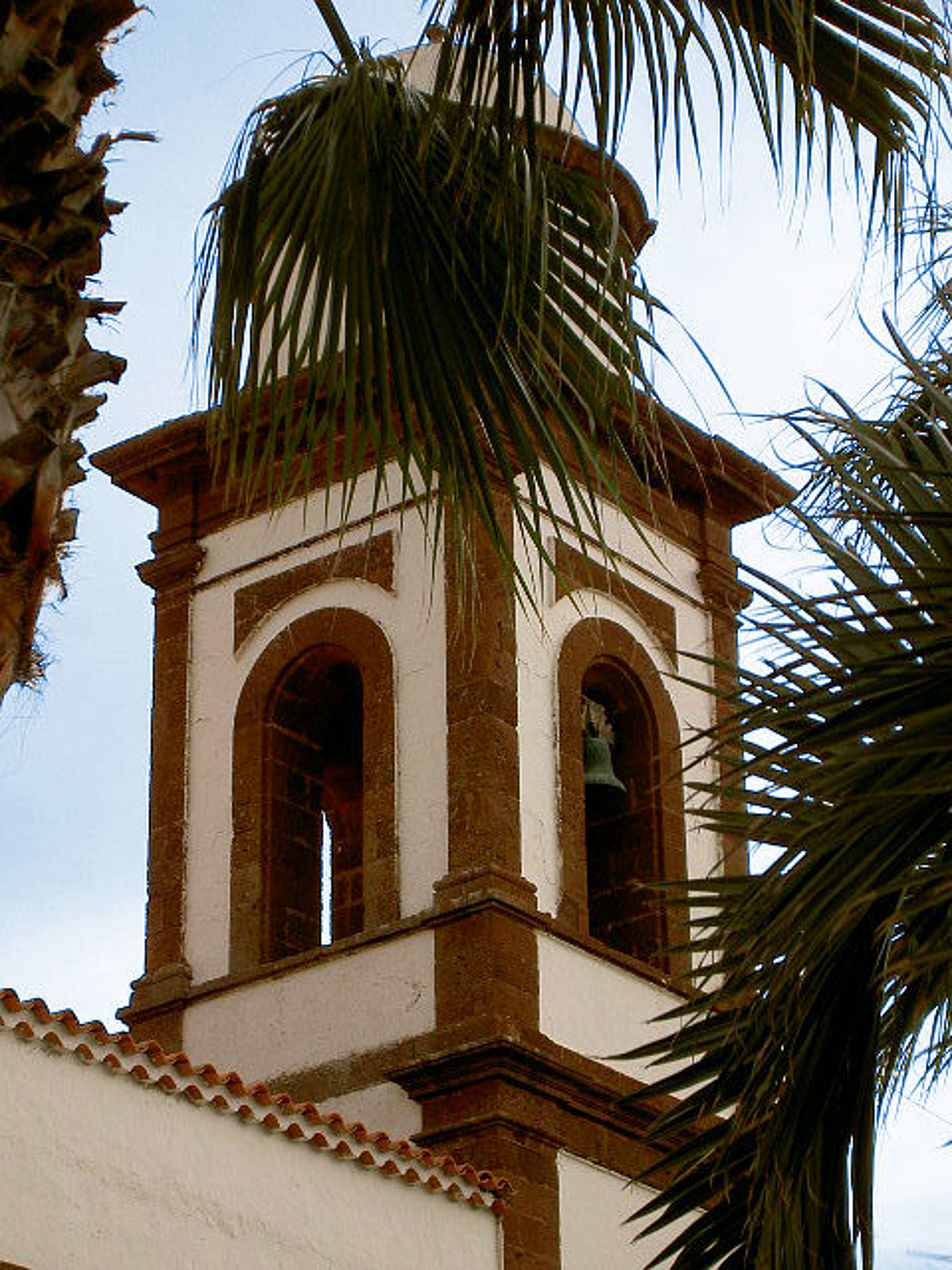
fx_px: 3740
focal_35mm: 102
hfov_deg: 14.5
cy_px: 635
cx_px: 476
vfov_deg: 19.3
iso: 50
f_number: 4.9
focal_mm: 16.8
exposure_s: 1/320
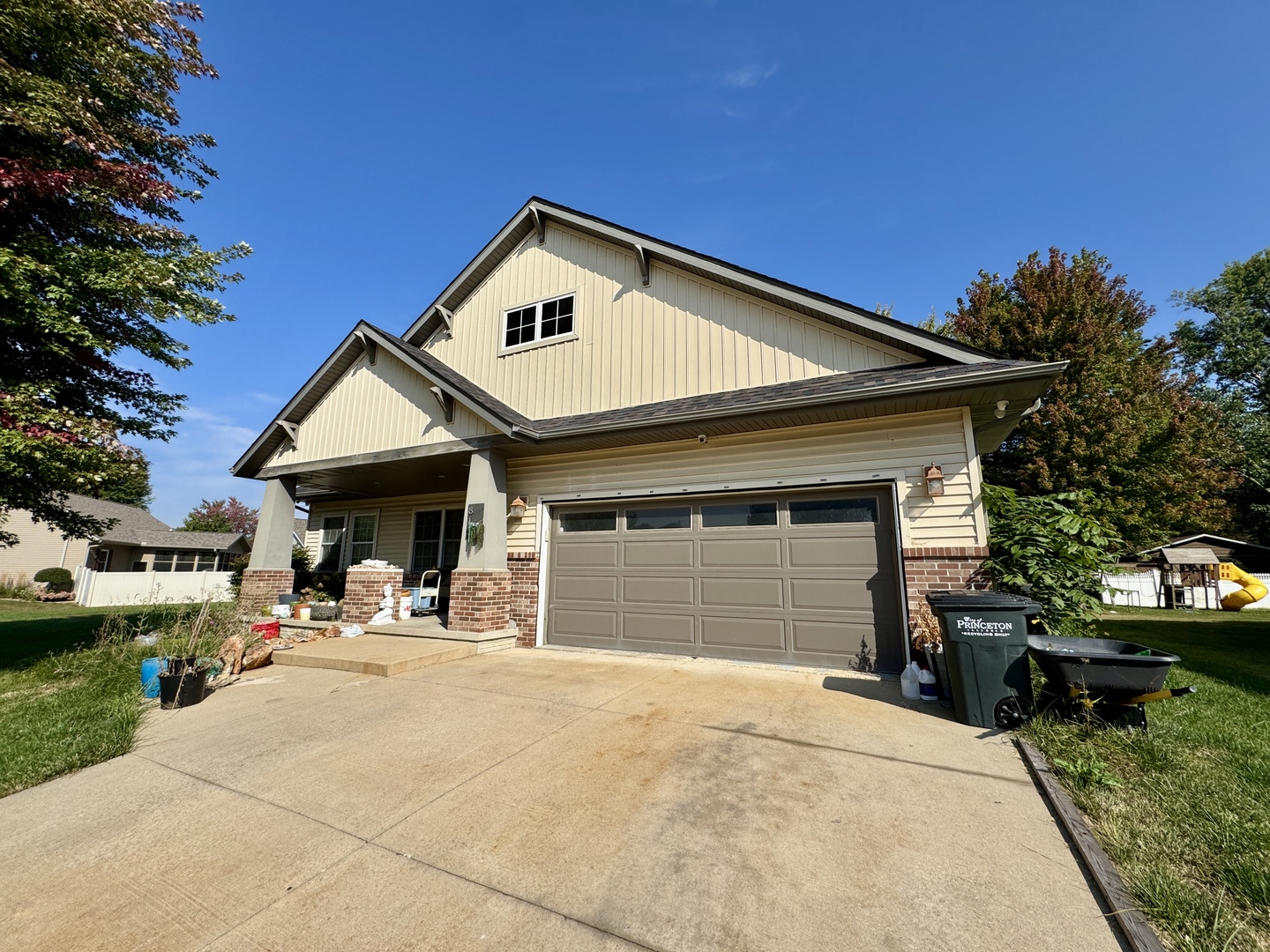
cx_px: 635
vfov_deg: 85.7
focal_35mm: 14
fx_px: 514
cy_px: 476
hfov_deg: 102.1
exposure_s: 1/2494
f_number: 2.2
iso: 40
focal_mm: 2.22
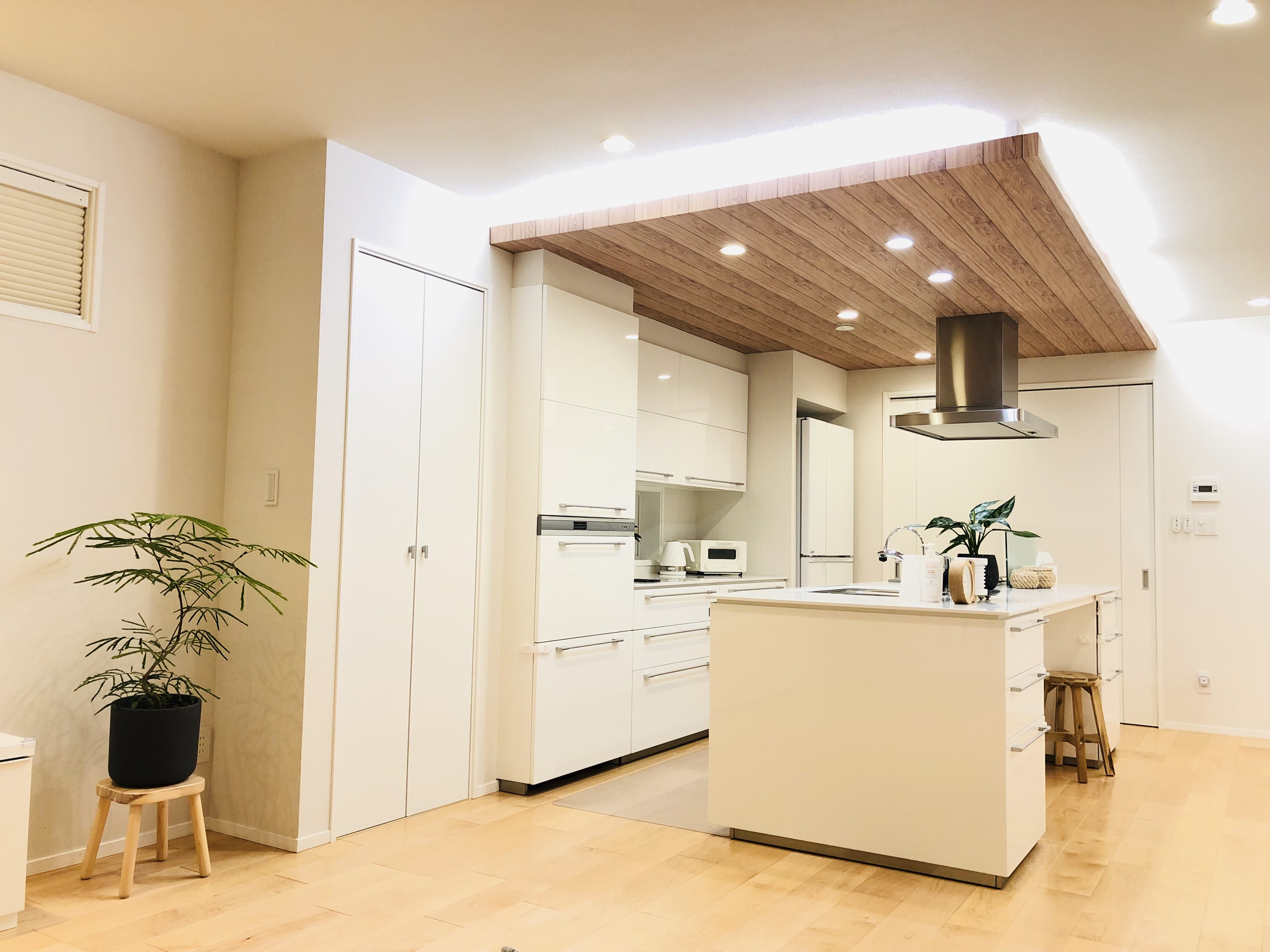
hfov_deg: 63.4
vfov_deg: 49.7
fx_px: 1027
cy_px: 476
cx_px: 635
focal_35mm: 28
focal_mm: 3.99
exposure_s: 1/20
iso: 40
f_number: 1.8
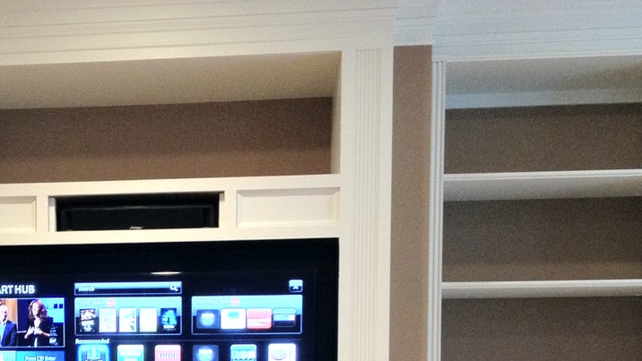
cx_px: 115
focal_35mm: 71
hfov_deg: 29.0
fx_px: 1209
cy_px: 446
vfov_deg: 16.2
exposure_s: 1/20
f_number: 2.4
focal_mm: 4.28
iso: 320
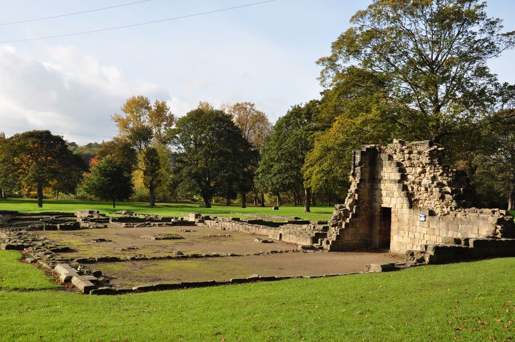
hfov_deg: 51.3
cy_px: 171
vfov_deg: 35.4
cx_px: 258
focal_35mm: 38
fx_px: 536
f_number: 9
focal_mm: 25
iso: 200
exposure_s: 1/160
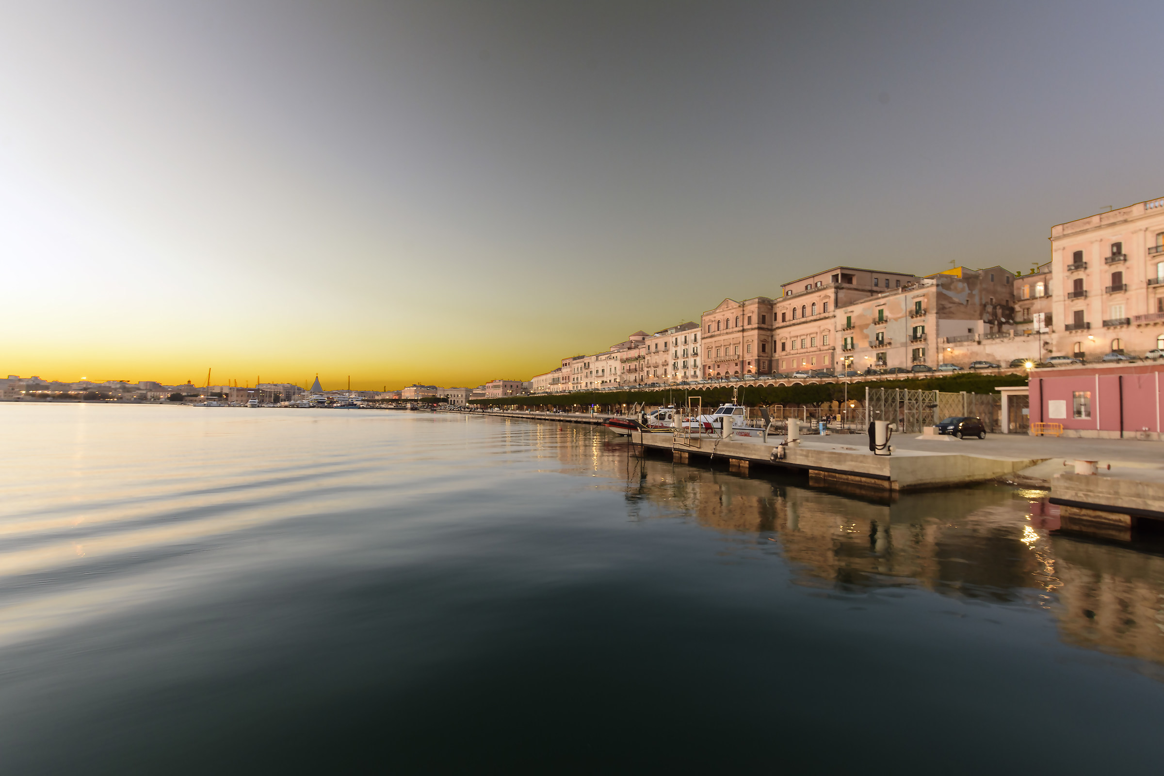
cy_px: 388
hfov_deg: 100.4
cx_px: 582
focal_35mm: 15
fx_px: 485
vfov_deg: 77.3
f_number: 9
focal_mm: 10
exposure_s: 1/2
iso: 100
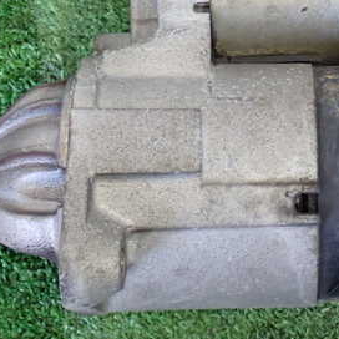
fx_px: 1252
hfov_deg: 15.3
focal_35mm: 113
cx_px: 282
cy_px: 110
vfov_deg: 15.4
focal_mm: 10.35
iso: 800
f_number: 3.5
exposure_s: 1/60
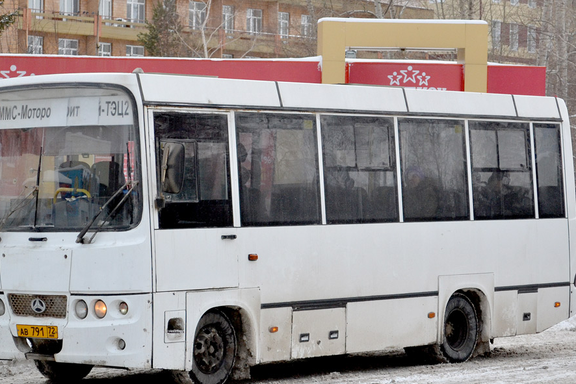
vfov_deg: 12.3
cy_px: 176
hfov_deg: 18.3
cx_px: 252
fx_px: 1787
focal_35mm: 112
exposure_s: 1/400
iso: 800
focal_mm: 55
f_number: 6.3
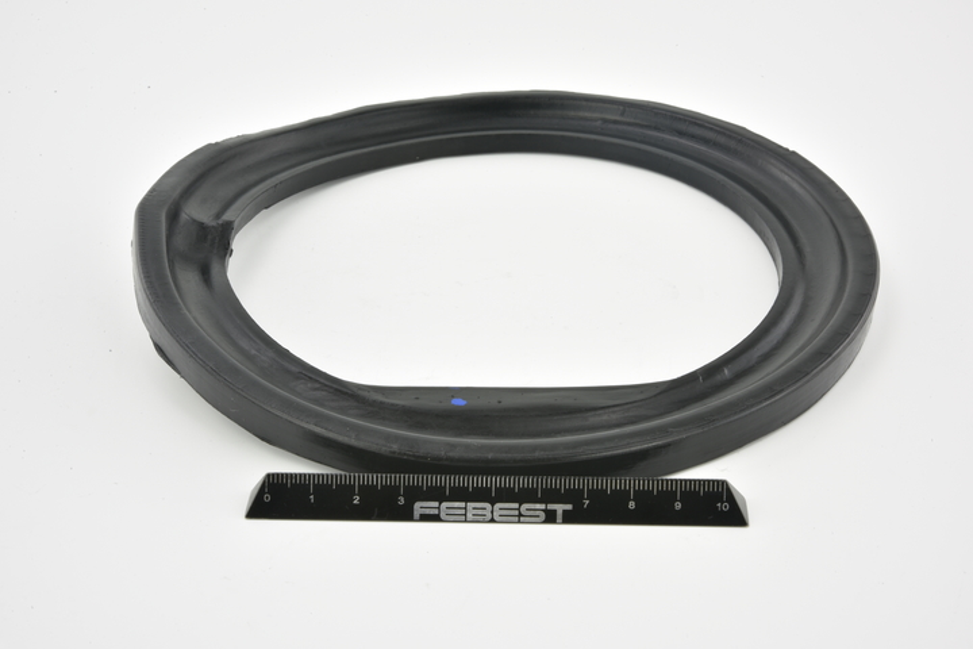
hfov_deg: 33.4
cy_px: 324
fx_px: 1622
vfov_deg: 22.6
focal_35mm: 60
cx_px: 486
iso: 64
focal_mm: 60
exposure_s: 1/2
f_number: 29
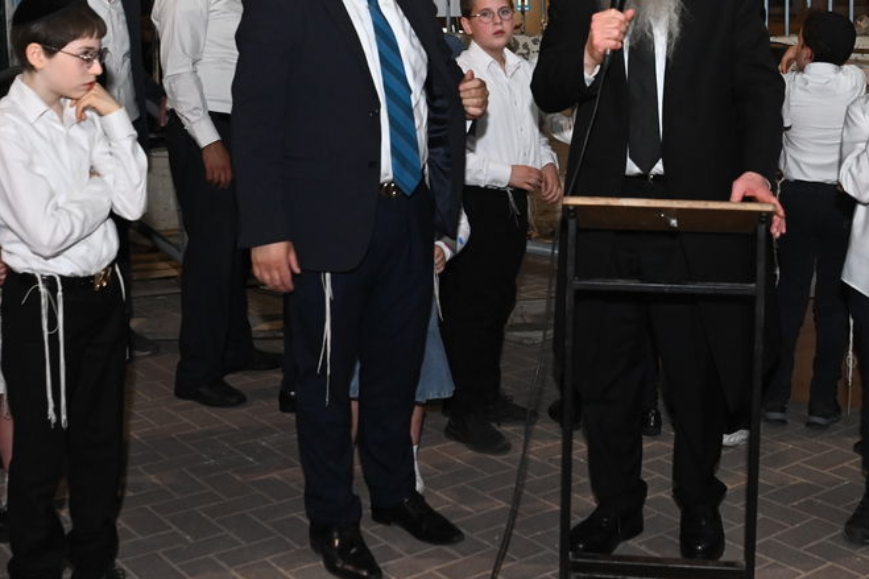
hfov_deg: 38.7
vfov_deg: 26.0
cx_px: 531
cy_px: 108
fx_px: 1231
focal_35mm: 51
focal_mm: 24
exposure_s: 1/200
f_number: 3.5
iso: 2000
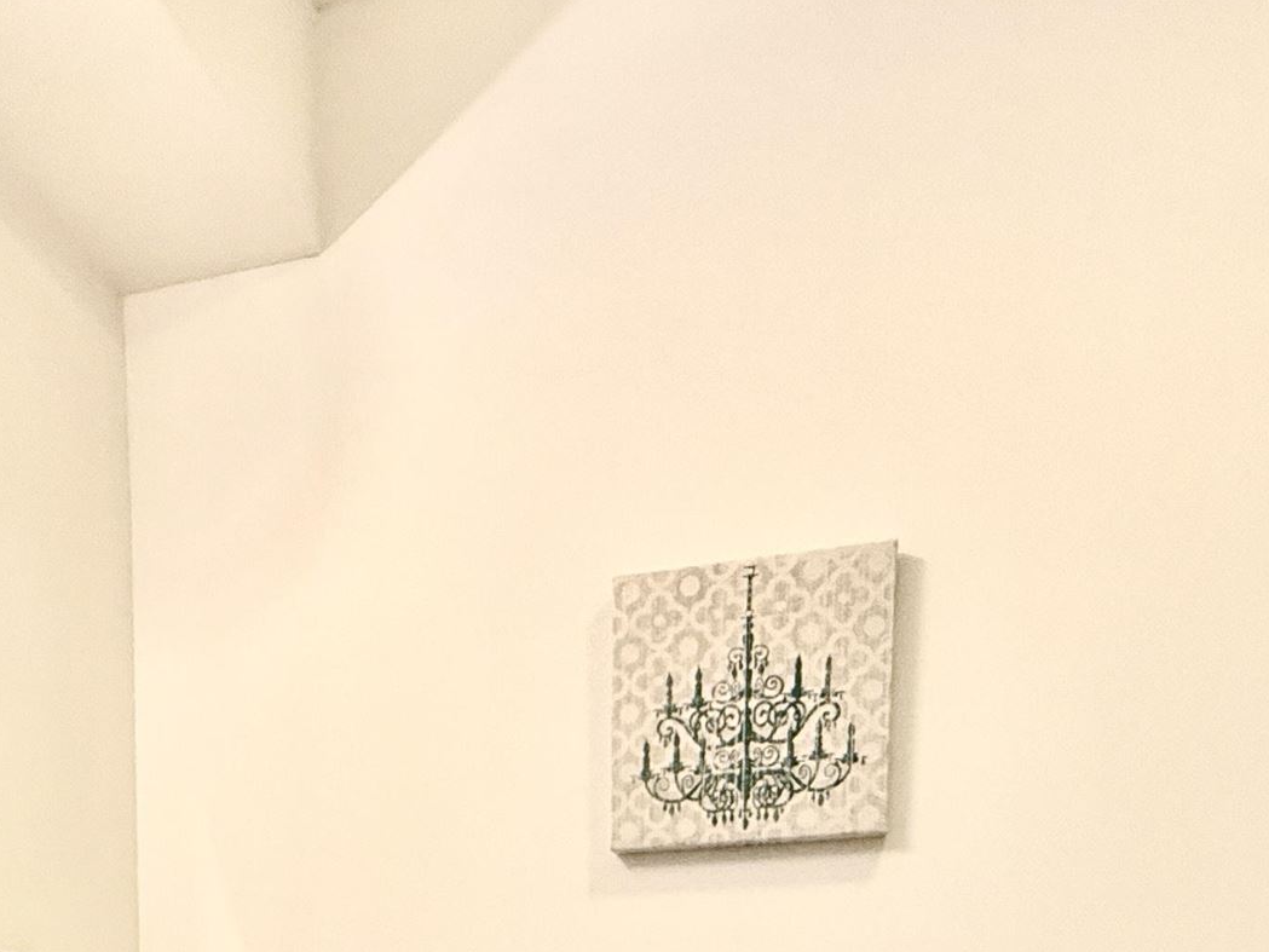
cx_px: 341
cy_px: 1303
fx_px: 1503
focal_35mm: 41
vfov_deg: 27.8
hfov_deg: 44.5
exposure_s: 1/120
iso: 250
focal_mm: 2.22
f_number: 2.2
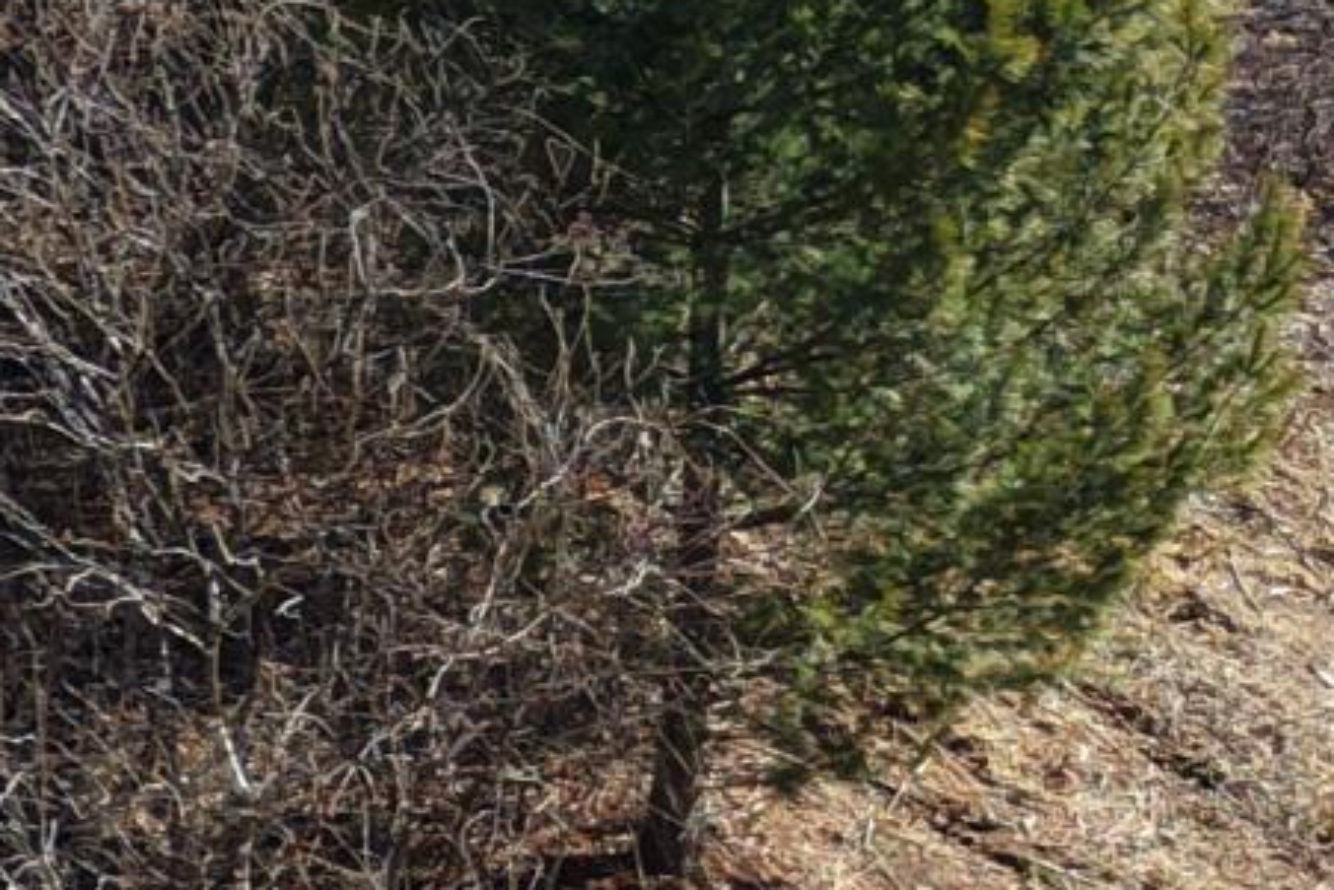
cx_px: -2638
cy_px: -207
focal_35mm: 166
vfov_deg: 8.2
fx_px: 6153
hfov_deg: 9.6
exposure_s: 1/3000
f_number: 1.8
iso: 220
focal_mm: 8.67
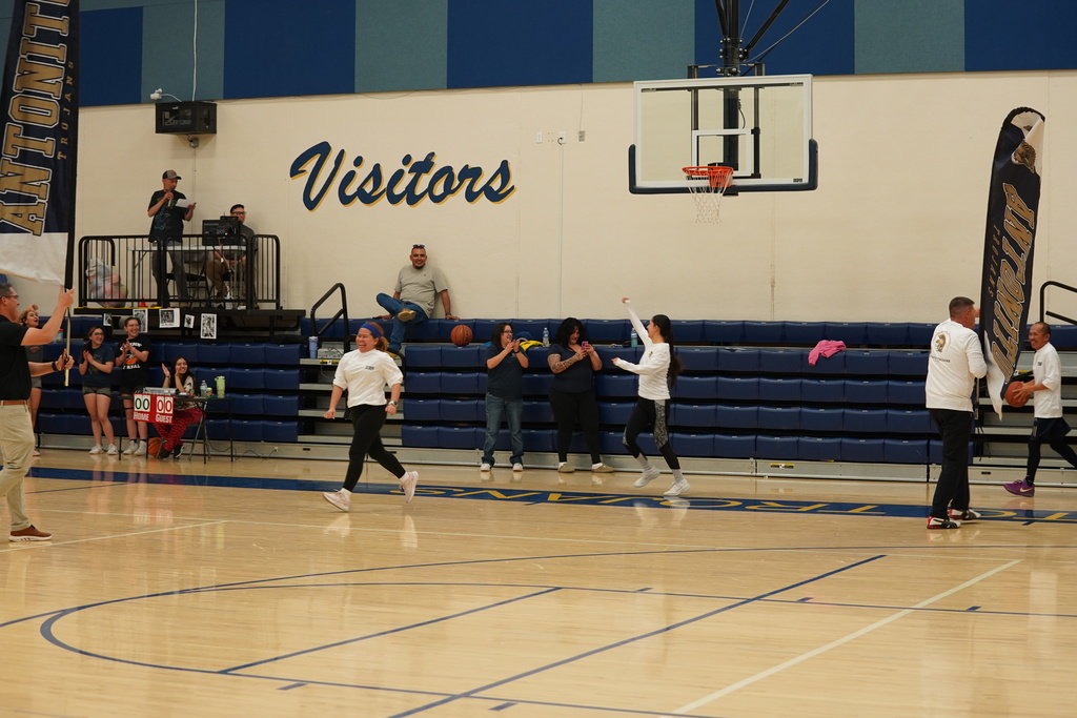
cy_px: 359
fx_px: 2094
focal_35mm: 70
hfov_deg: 28.8
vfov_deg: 19.5
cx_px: 538
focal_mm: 70
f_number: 4
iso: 1600
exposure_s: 1/160
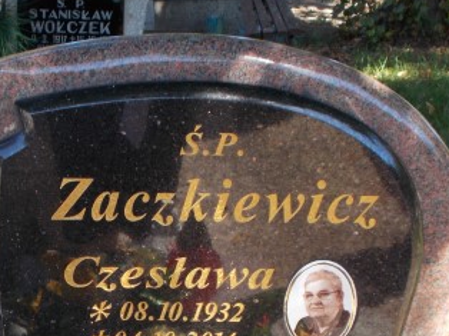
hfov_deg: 19.1
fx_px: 1322
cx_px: 80
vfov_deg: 14.3
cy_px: 305
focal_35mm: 102
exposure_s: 1/80
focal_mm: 9
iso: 80
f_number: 4.5
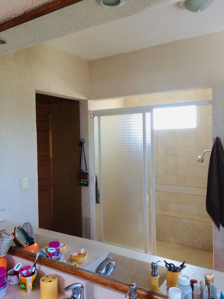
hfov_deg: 48.2
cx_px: 112
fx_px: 250
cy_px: 150
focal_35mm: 29
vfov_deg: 61.7
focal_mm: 4.15
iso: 32
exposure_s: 1/30
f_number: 2.2
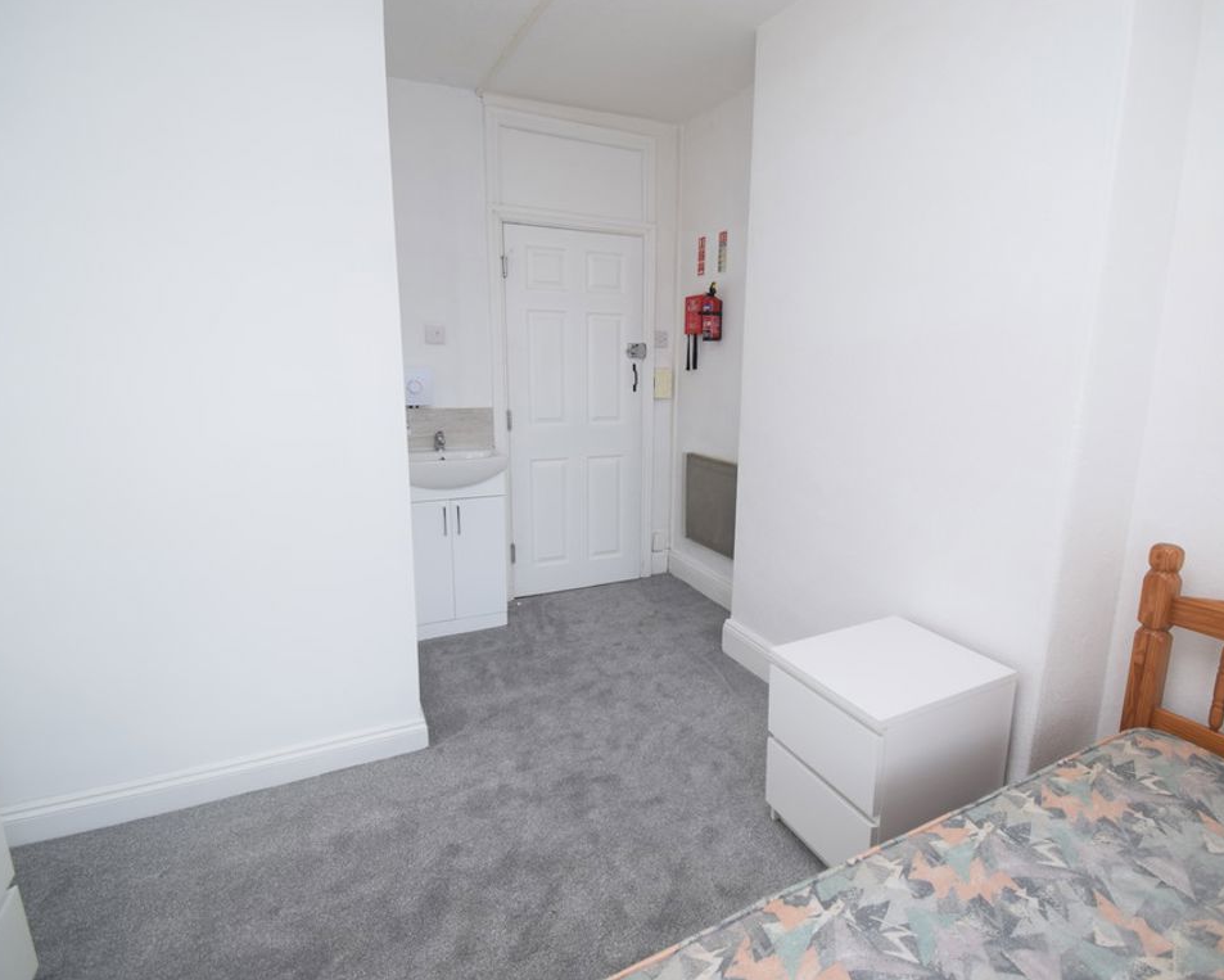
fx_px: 616
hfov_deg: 89.4
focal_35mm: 17
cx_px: 661
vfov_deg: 77.0
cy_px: 488
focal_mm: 10
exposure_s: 1/160
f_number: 6.3
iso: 400
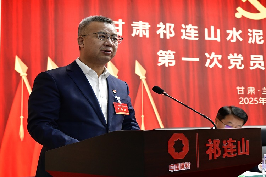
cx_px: 133
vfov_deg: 27.0
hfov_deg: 39.6
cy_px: 88
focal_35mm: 50
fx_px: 369
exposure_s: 1/250
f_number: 8
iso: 6400
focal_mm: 50
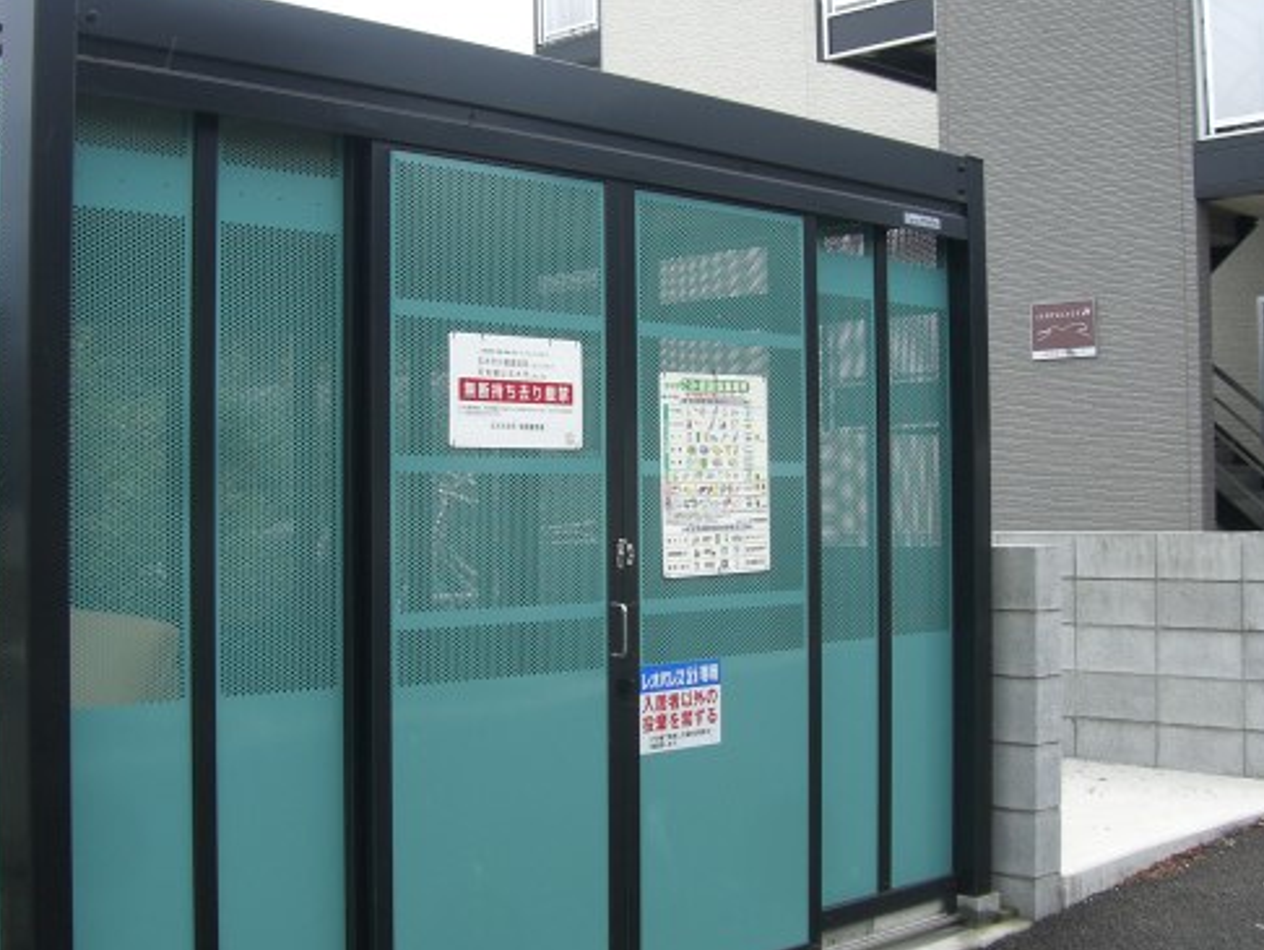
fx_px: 1827
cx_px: 593
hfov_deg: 38.2
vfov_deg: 29.1
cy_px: 388
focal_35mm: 50
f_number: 4.3
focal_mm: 6.2
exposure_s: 1/160
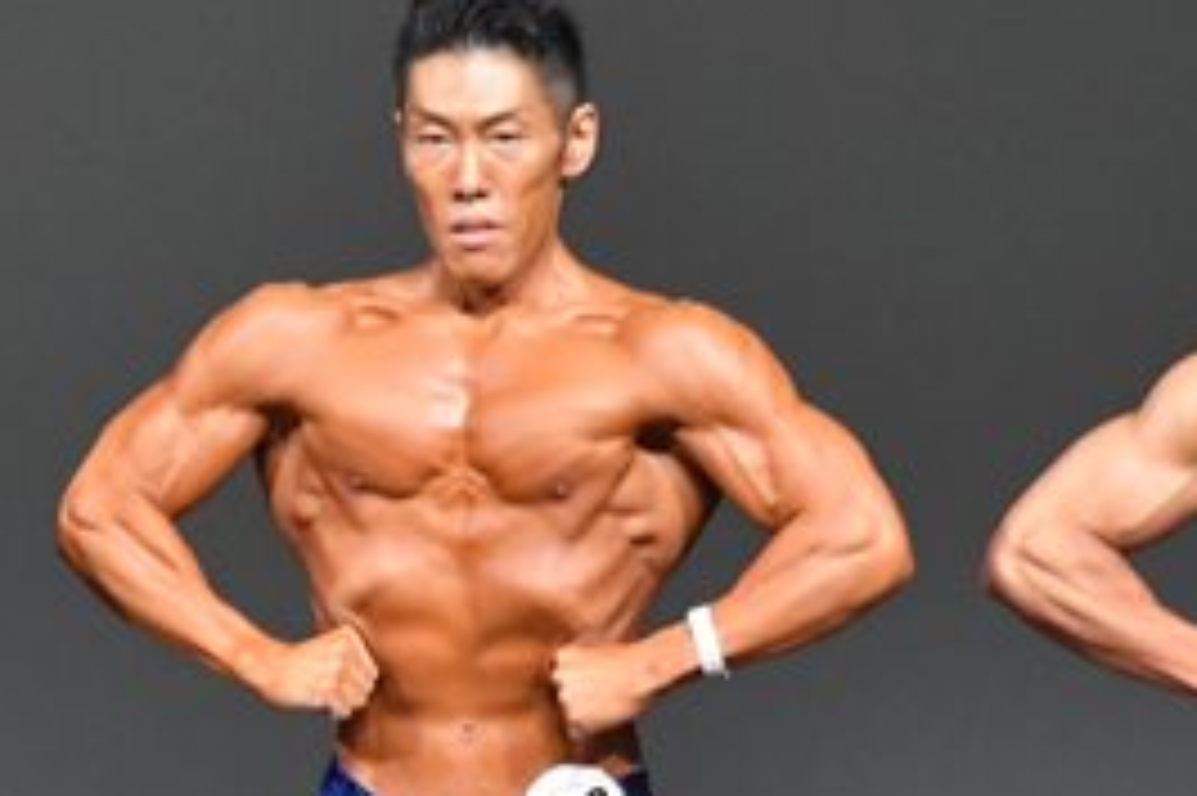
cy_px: 796
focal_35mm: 917
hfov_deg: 2.3
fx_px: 30470
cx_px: 214
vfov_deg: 1.5
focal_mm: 210
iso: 5000
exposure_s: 1/400
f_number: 5.6
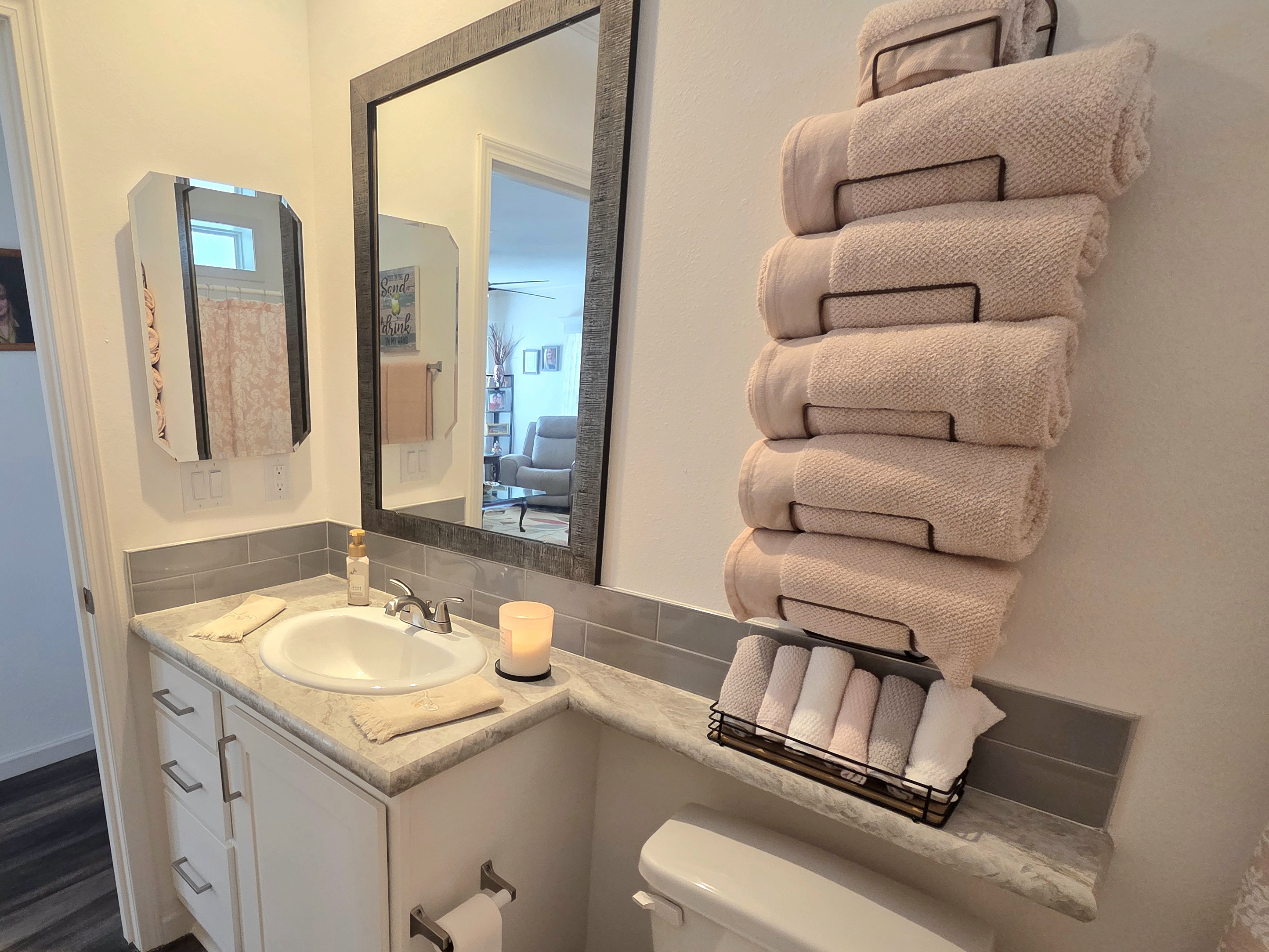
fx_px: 660
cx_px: 412
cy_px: 574
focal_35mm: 18
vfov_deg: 70.8
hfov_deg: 84.4
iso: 200
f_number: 2.2
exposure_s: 1/60.2
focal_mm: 2.2
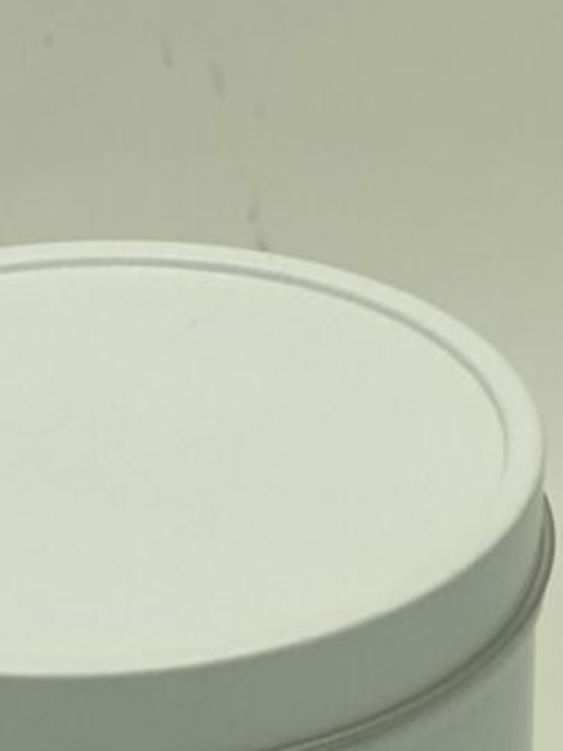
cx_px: 152
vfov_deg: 9.2
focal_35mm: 206
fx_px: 4467
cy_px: 1277
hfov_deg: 7.2
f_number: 2
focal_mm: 6
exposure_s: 1/564
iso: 20
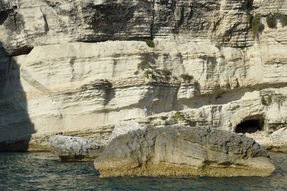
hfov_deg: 18.6
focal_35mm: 110
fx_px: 877
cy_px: 96
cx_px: 144
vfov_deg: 12.5
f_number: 11
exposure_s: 1/400
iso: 200
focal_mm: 110
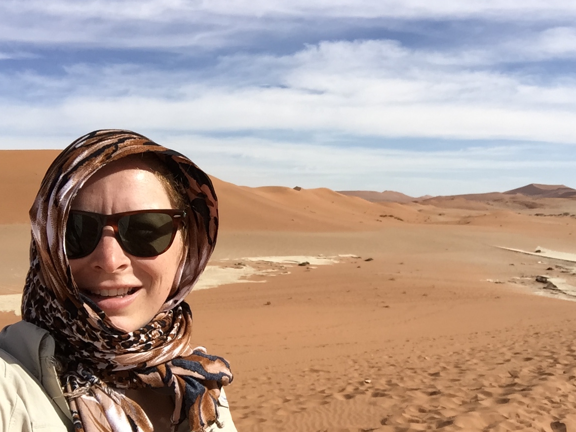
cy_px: 208
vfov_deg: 41.8
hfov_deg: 54.0
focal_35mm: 34
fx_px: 566
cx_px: 287
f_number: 2.2
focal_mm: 2.65
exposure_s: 1/2439
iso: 32
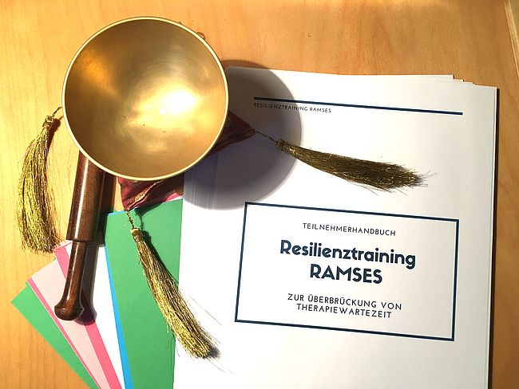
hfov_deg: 61.6
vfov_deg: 48.3
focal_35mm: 29
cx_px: 260
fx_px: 435
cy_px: 194
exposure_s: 1/33
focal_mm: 4.15
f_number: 2.2
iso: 50
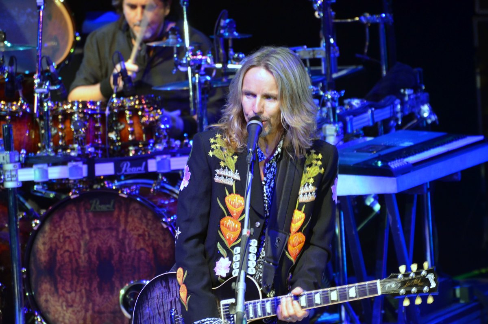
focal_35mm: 450
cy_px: 162
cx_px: 244
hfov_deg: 4.6
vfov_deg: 3.0
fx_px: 6088
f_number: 5.6
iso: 1600
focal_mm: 300
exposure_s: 1/40
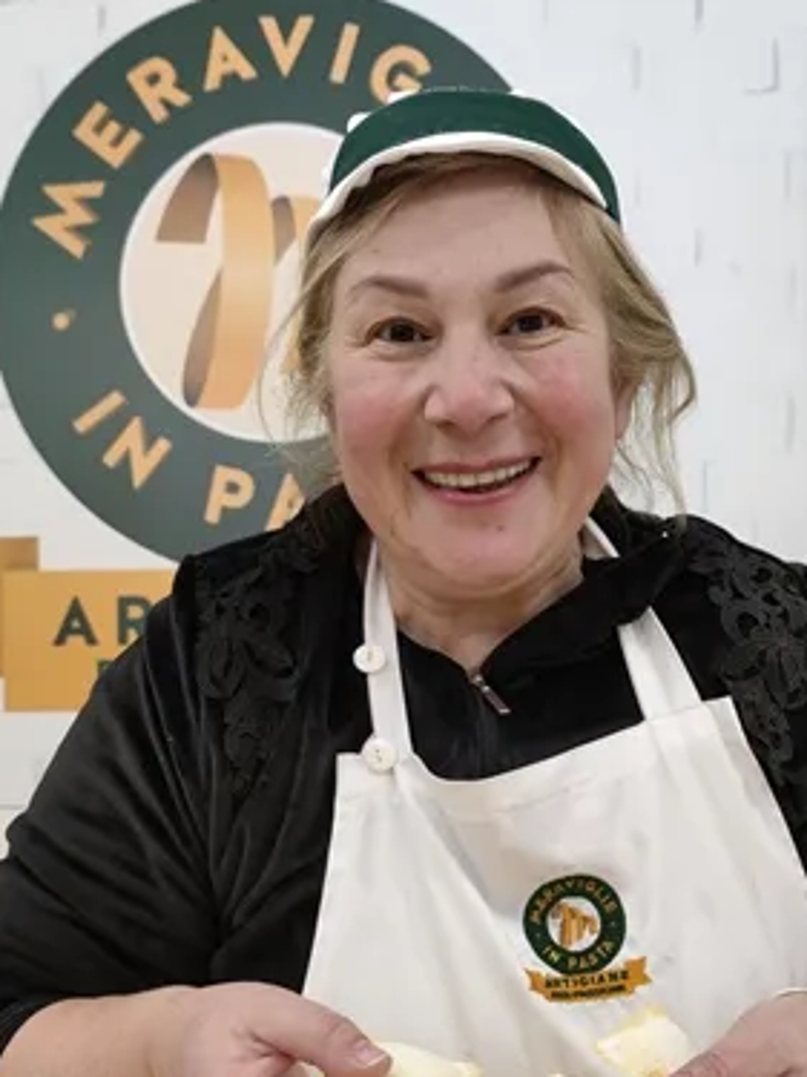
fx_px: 1275
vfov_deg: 45.4
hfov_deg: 35.1
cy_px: 681
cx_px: 448
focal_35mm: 41
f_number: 1.69
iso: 184
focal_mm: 6.72
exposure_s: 1/100
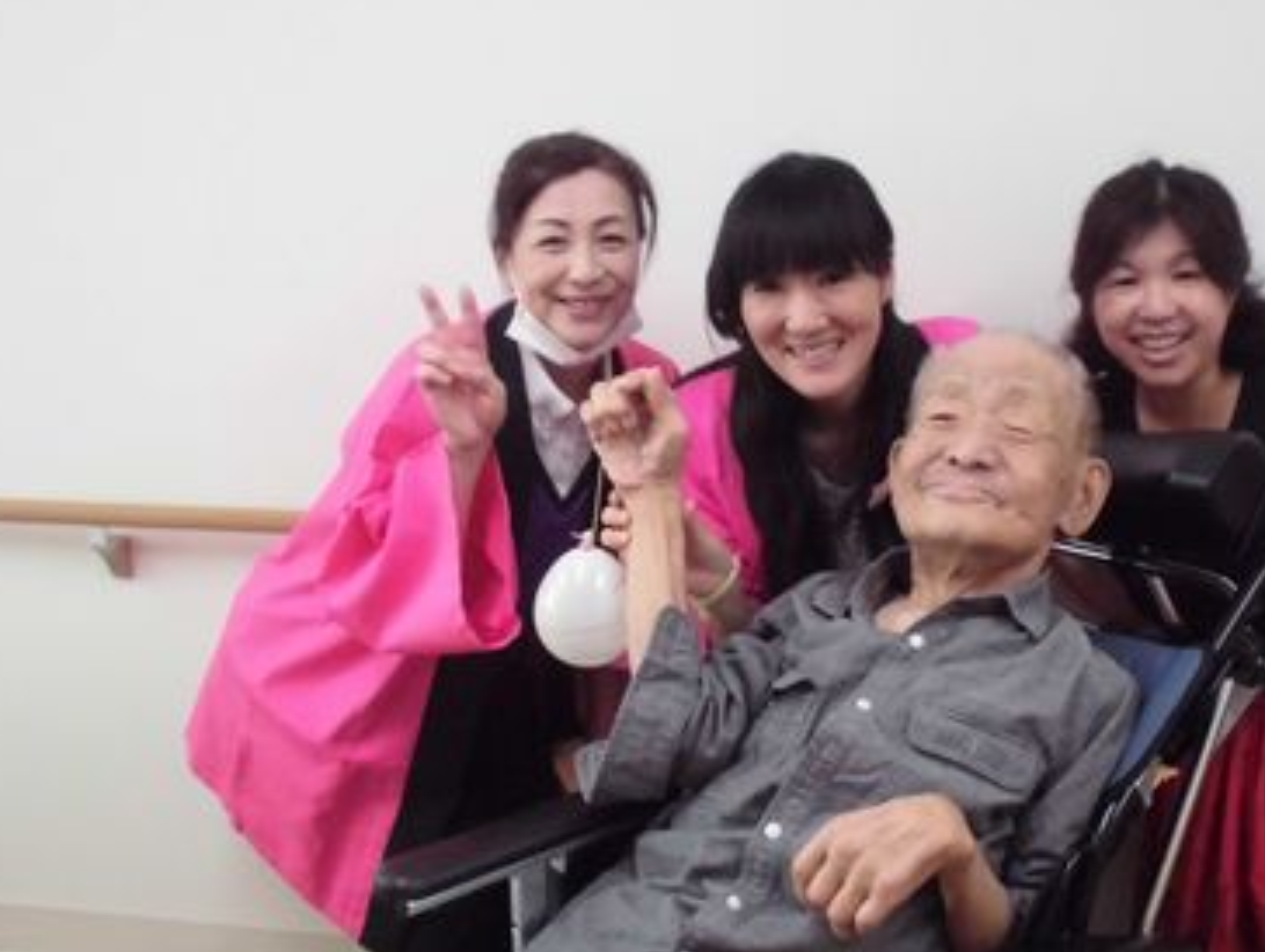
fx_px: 1537
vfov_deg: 34.4
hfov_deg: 44.5
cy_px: 514
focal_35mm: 42
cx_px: 758
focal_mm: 6.1
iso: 800
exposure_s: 1/60
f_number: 4
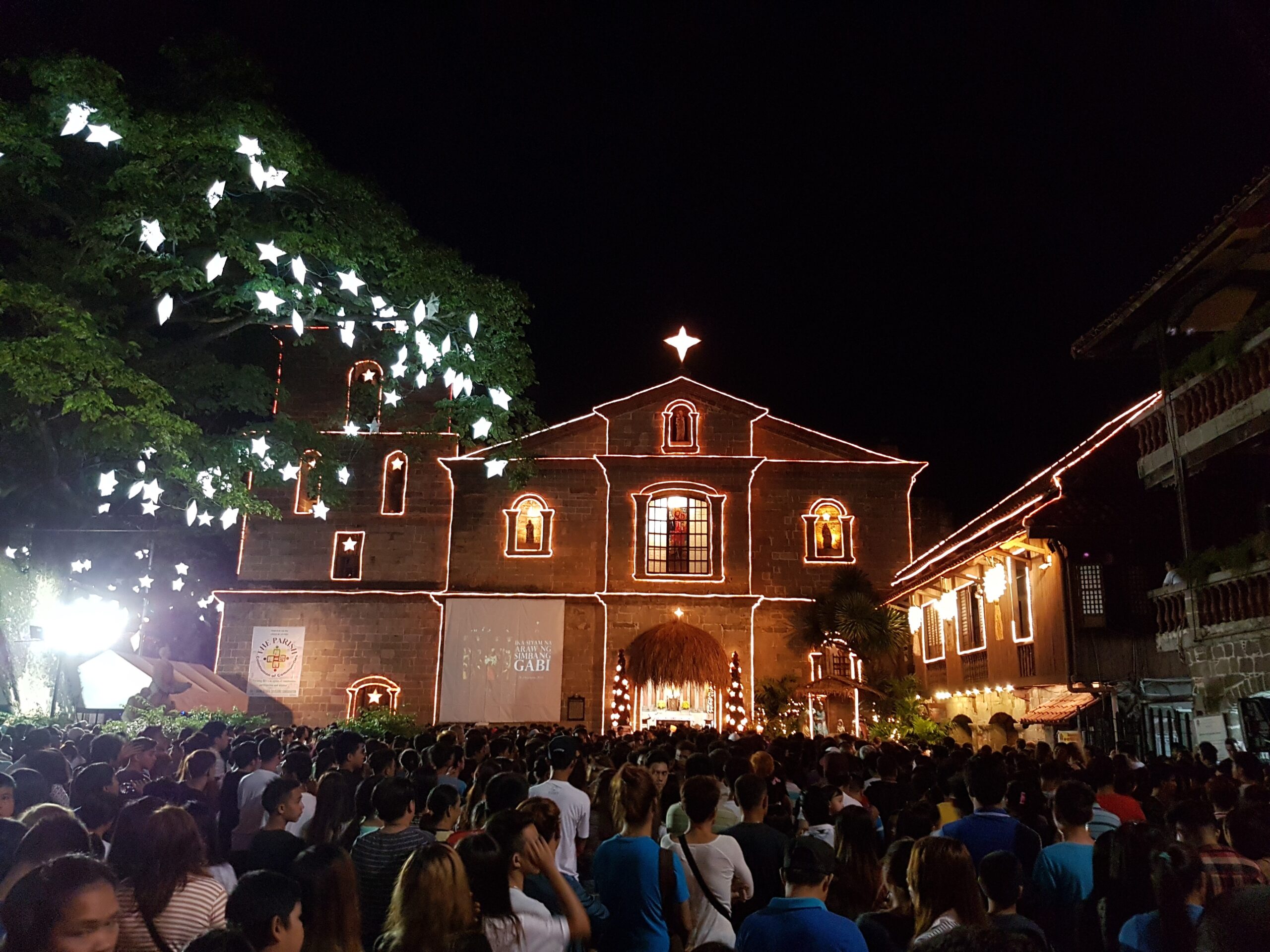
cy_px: 476
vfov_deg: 53.1
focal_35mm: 26
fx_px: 954
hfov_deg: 67.3
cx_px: 635
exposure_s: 1/12
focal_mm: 4.2
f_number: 1.7
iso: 250
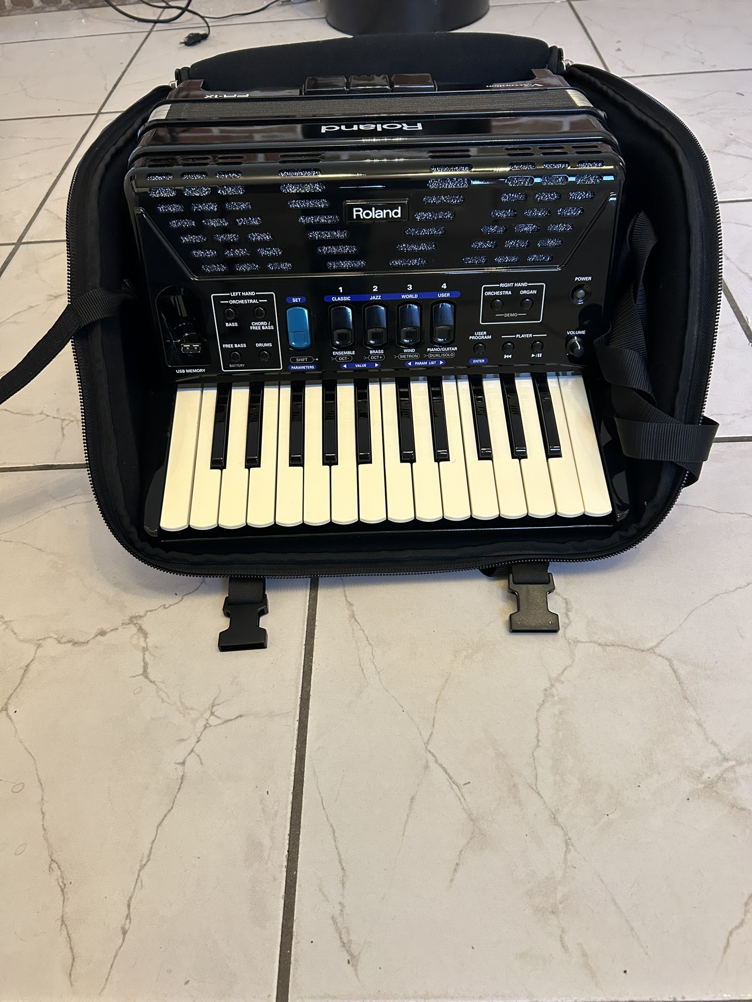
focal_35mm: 26
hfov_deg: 53.1
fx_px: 753
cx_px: 376
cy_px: 501
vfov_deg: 67.3
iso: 320
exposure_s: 1/50
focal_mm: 5.7
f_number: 1.5
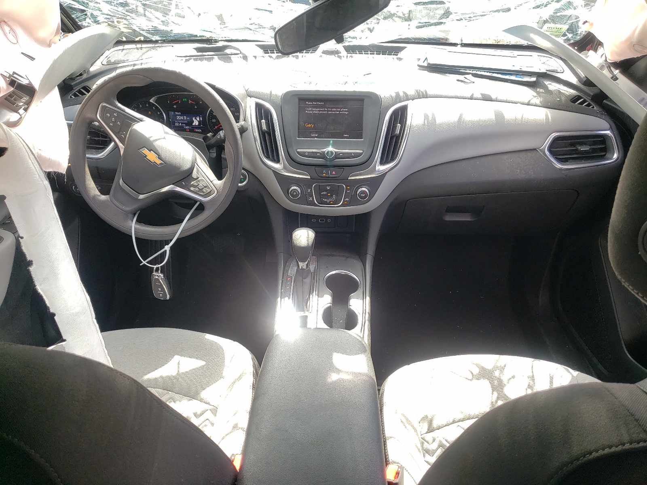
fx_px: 486
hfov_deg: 67.3
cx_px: 324
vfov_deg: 53.1
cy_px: 242
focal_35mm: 26
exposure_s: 1/227
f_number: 1.5
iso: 50
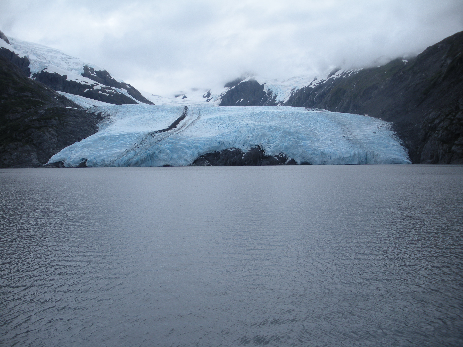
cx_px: 232
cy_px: 174
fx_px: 482
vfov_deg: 39.7
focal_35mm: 36
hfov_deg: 51.4
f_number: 3.5
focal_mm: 6.3
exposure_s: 1/779
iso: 64
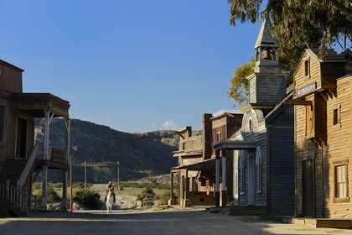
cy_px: 118
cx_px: 176
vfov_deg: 13.0
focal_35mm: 105
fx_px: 1027
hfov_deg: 19.5
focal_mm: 105
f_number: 10
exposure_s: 1/320
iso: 200
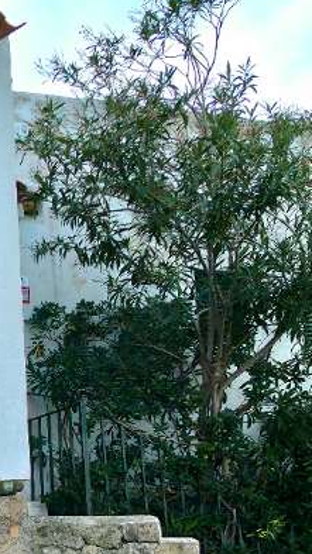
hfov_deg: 18.5
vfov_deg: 37.2
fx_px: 794
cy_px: 439
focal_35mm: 54
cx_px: -210
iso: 20
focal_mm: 2.2
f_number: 1.9
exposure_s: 1/5000
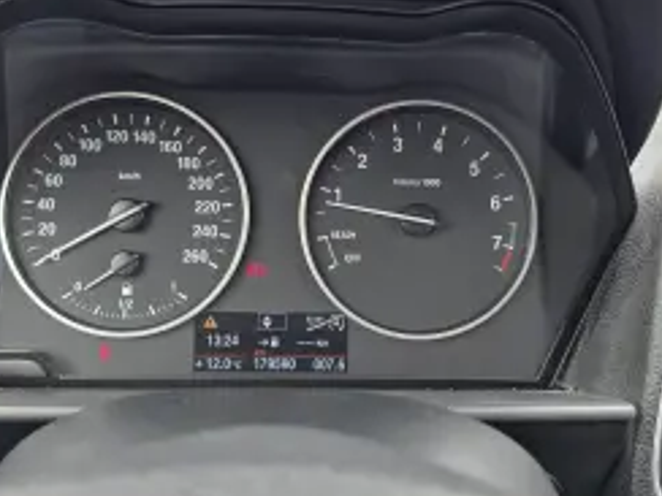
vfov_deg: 41.7
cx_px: 296
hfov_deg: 53.8
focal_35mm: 34
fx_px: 650
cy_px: 209
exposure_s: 1/54.3
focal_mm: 6.3
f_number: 1.7
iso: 20
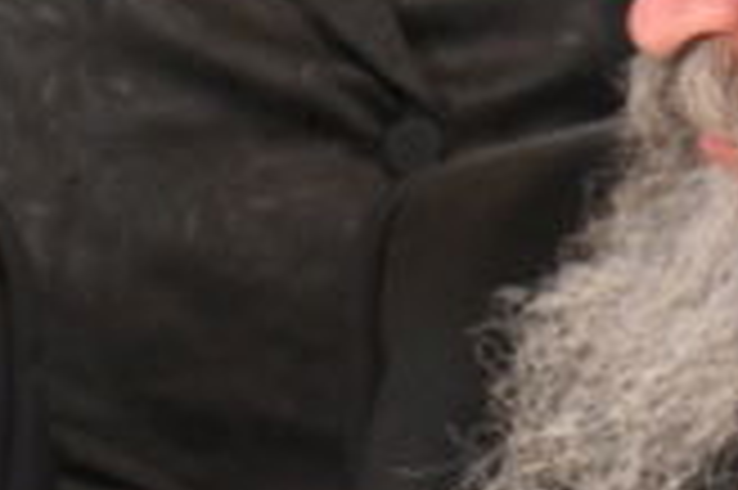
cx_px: 302
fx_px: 11796
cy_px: 281
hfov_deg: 3.6
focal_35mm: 576
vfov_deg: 2.4
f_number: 4
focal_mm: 92
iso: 800
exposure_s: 1/250
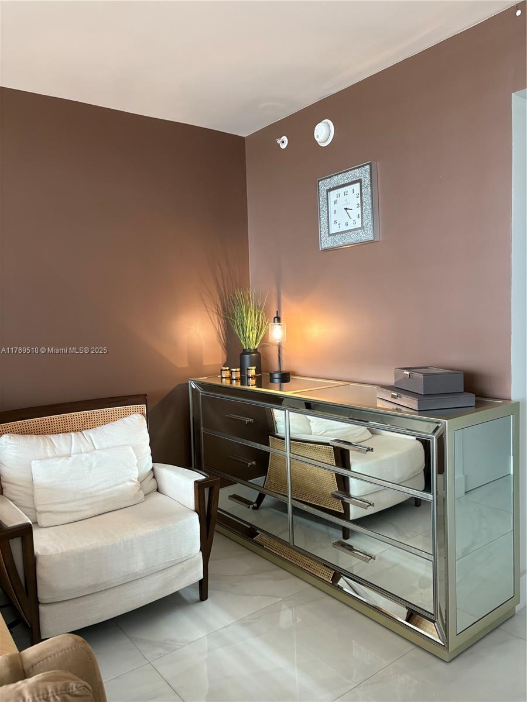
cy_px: 351
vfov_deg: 67.3
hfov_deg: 53.1
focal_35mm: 26
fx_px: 528
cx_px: 264
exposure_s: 1/60
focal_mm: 5.96
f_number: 1.6
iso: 160
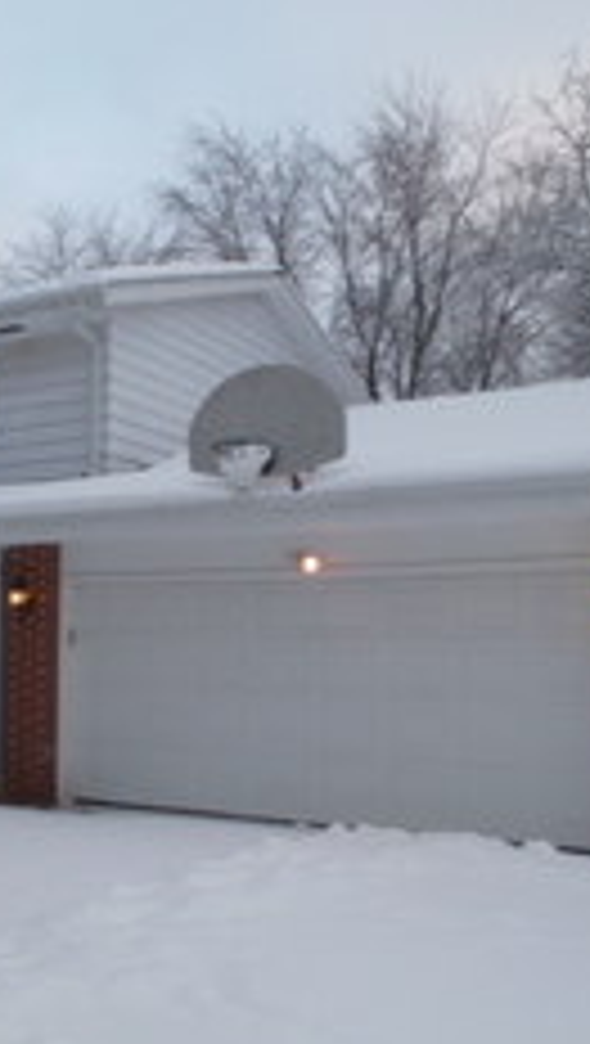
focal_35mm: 39
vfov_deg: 51.6
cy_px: 531
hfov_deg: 29.4
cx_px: 68
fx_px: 1082
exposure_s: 1/100
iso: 100
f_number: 3.3
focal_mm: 4.3
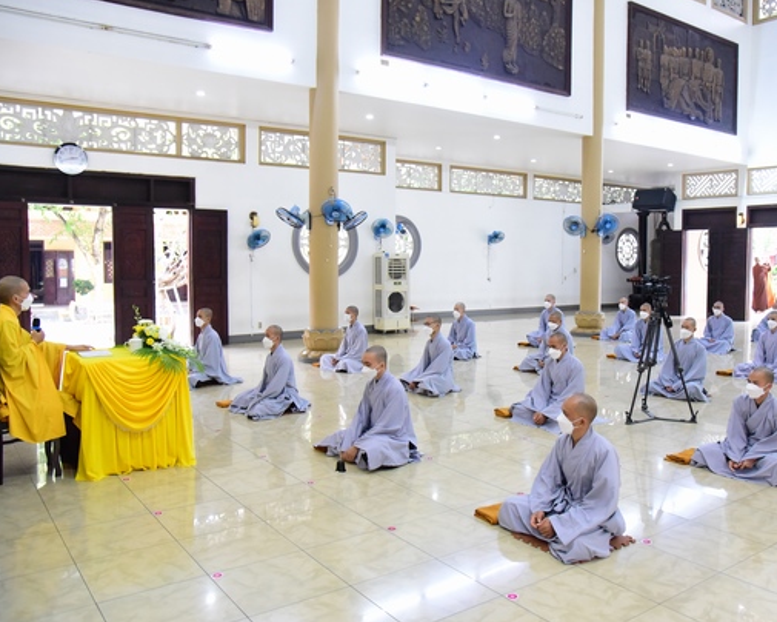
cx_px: 465
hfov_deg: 60.0
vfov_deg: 50.0
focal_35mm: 29
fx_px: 667
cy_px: 294
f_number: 4.5
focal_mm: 24
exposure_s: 1/160
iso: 5000
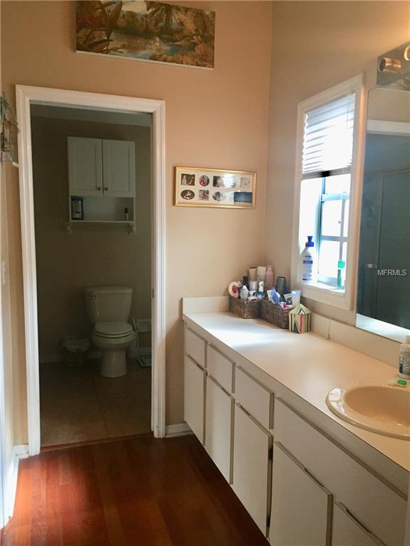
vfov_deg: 61.7
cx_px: 205
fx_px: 458
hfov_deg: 48.2
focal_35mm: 29
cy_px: 273
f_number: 2.2
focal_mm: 4.15
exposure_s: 1/30
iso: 125
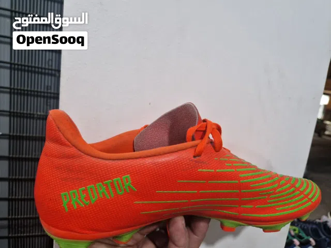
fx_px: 220
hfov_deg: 73.9
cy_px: 124
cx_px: 166
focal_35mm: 23
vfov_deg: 58.9
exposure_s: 1/100
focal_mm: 5.4
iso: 200
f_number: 1.8
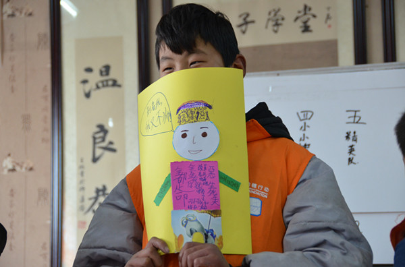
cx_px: 202
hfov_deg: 17.1
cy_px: 134
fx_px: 1346
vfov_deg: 11.3
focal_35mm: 120
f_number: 5
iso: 1600
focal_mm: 80
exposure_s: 1/40
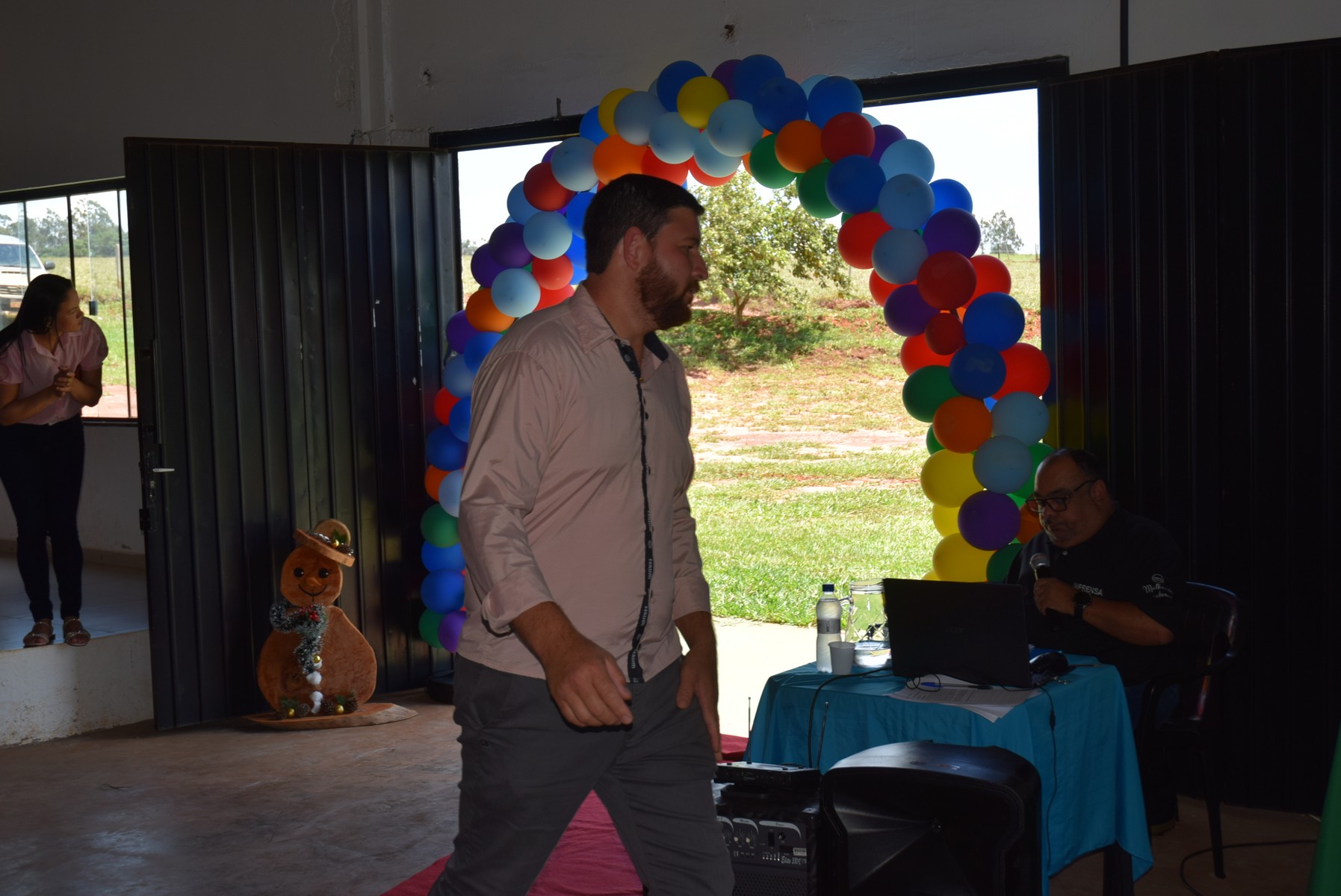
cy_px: 448
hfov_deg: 38.9
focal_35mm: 51
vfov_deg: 26.5
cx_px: 670
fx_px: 1901
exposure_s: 1/160
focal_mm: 34
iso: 100
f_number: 6.3
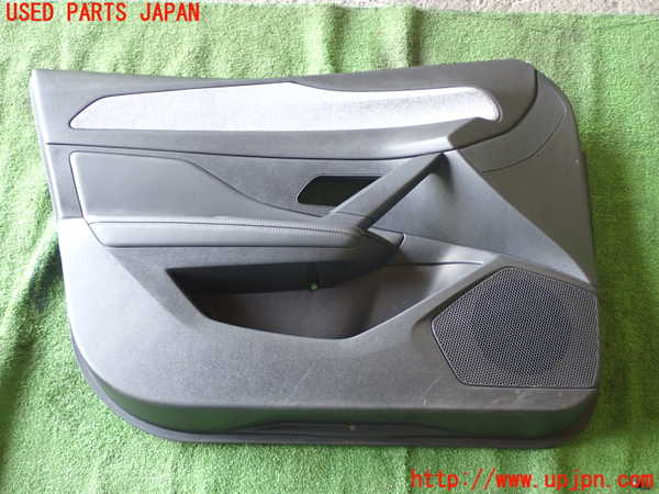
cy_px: 247
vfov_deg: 37.7
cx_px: 330
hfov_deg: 49.0
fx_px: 723
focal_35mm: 38
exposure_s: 1/40
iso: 320
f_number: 2.7
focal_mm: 6.83
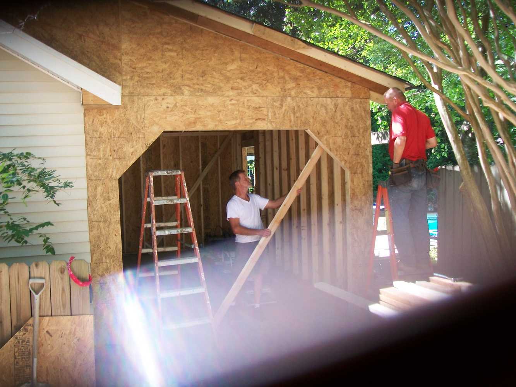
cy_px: 194
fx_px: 537
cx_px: 258
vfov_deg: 39.7
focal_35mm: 36
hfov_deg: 51.4
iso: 80
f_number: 2.7
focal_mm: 6
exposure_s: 1/80
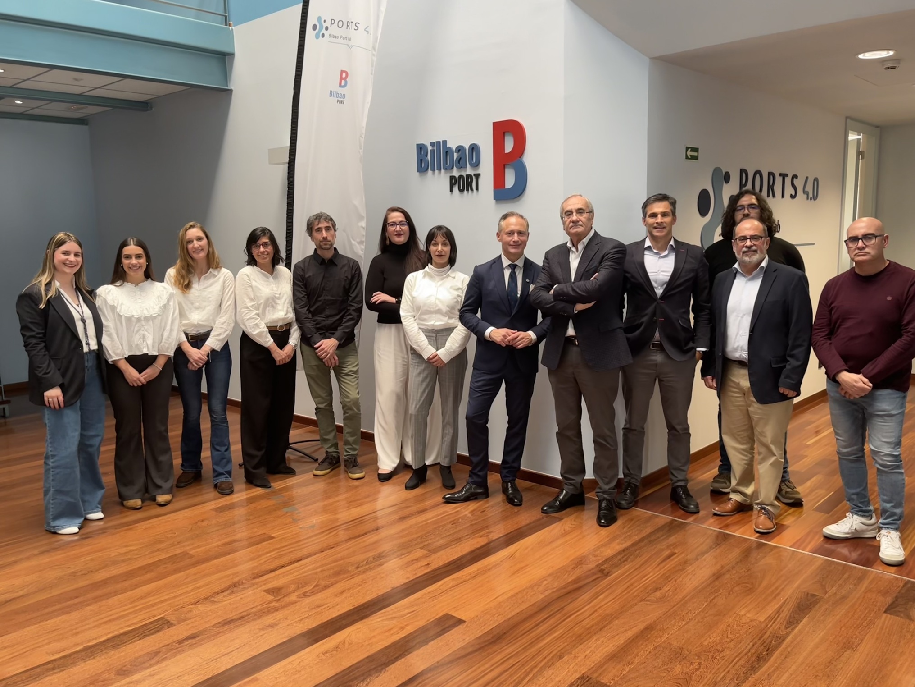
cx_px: 458
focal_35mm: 25
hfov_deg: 69.4
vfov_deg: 54.9
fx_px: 661
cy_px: 344
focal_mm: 5.1
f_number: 1.6
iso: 125
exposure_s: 1/111
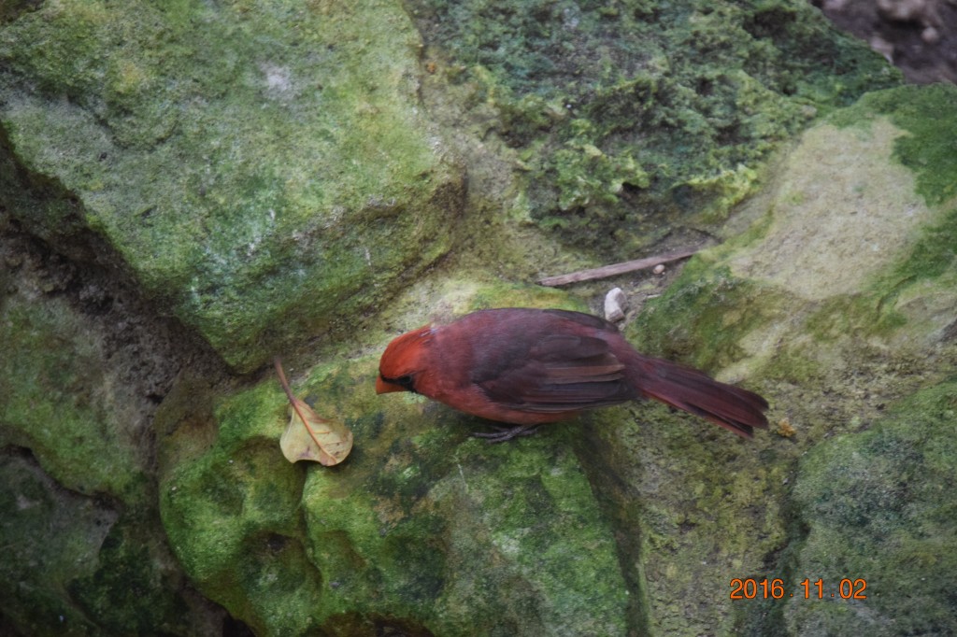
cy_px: 318
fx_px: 7972
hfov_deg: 6.9
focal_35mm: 300
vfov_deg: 4.6
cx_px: 478
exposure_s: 1/500
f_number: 5.6
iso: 2500
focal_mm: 200
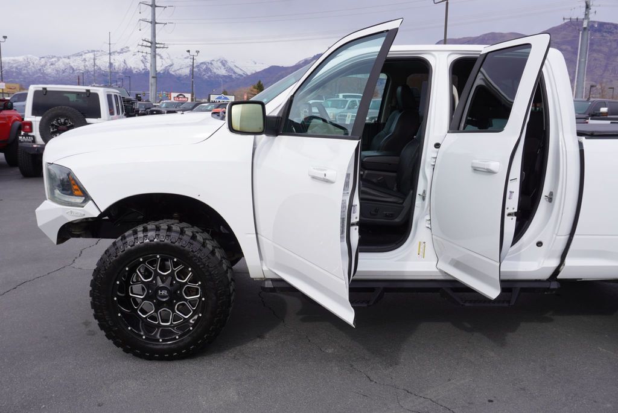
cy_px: 206
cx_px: 309
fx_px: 541
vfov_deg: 41.8
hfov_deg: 59.5
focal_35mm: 32
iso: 100
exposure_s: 1/125
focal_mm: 21
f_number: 9
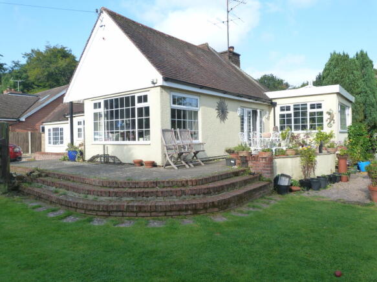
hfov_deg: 69.4
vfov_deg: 54.9
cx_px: 188
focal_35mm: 25
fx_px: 272
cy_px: 141
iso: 125
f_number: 4
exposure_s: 1/250
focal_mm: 4.5
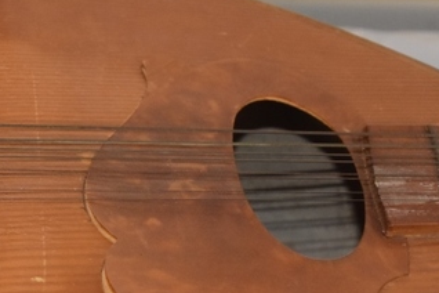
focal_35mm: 127
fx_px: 1553
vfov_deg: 10.8
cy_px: 182
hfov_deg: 16.0
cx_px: 101
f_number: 4
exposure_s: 1/60
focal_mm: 31
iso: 2000
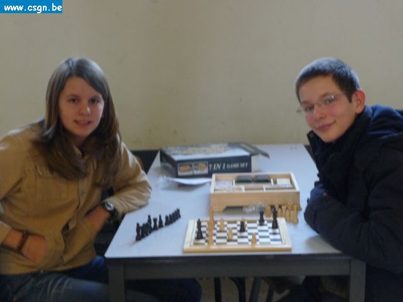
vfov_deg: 23.7
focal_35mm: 62
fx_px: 722
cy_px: 151
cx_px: 202
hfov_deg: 31.2
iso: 400
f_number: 4.5
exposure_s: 1/8
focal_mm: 10.5
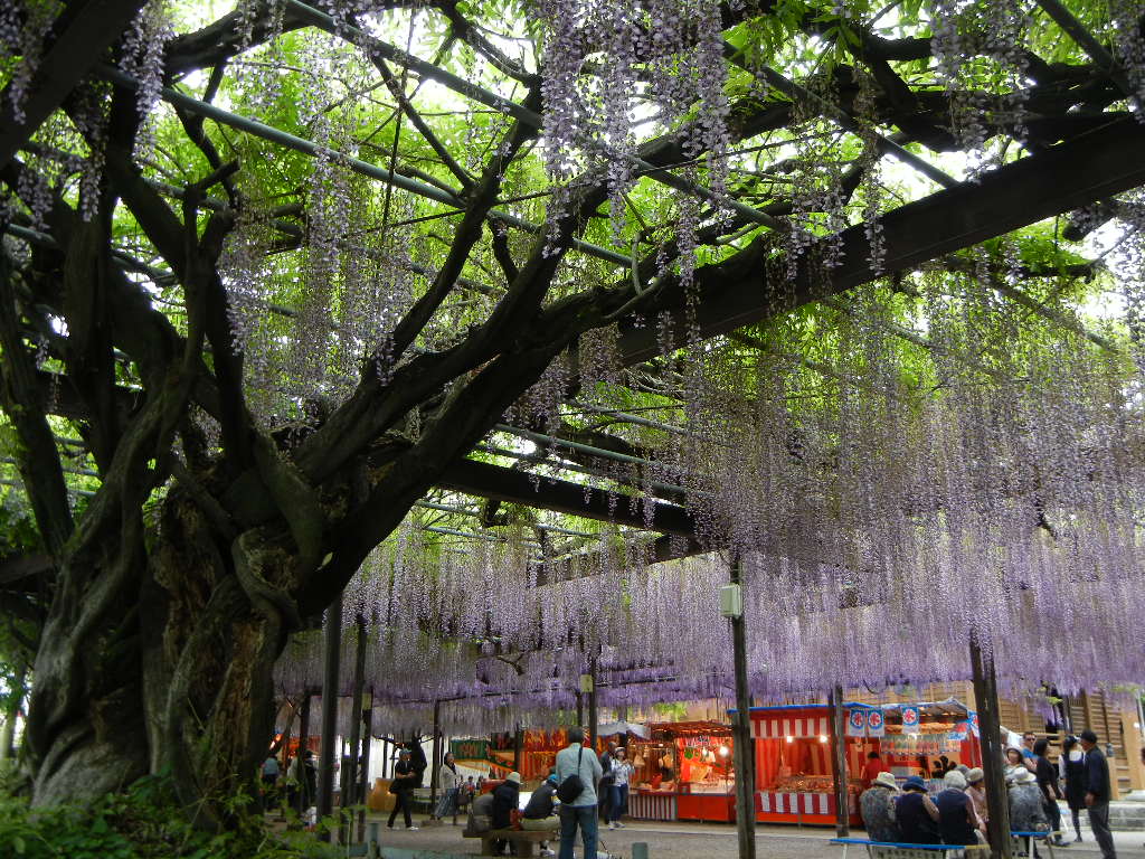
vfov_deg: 41.8
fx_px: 1125
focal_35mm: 34
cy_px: 430
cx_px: 572
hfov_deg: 54.0
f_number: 3.6
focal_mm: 6.2
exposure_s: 1/40
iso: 160
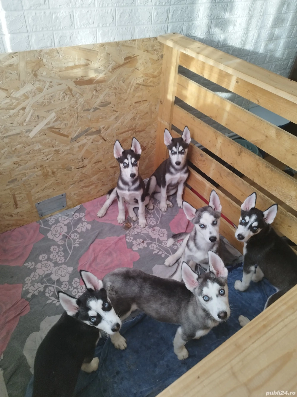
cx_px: 148
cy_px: 198
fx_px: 275
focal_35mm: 24
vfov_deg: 71.6
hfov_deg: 56.8
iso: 70
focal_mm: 5.89
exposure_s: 1/50
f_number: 1.89
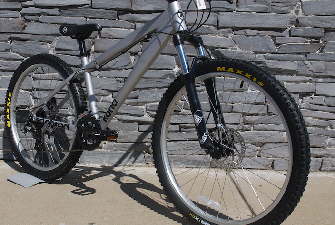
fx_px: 447
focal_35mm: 48
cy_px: 105
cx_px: 130
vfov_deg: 28.2
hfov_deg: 40.8
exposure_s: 1/250
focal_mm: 22
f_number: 8
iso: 100
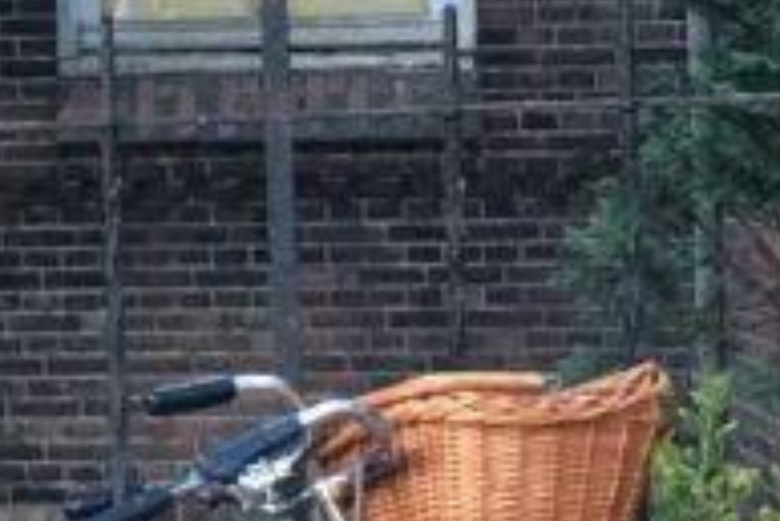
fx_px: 3469
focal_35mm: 160
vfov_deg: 8.6
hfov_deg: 12.5
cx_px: -170
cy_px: 97
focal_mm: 4.15
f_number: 2.2
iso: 200
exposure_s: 1/17
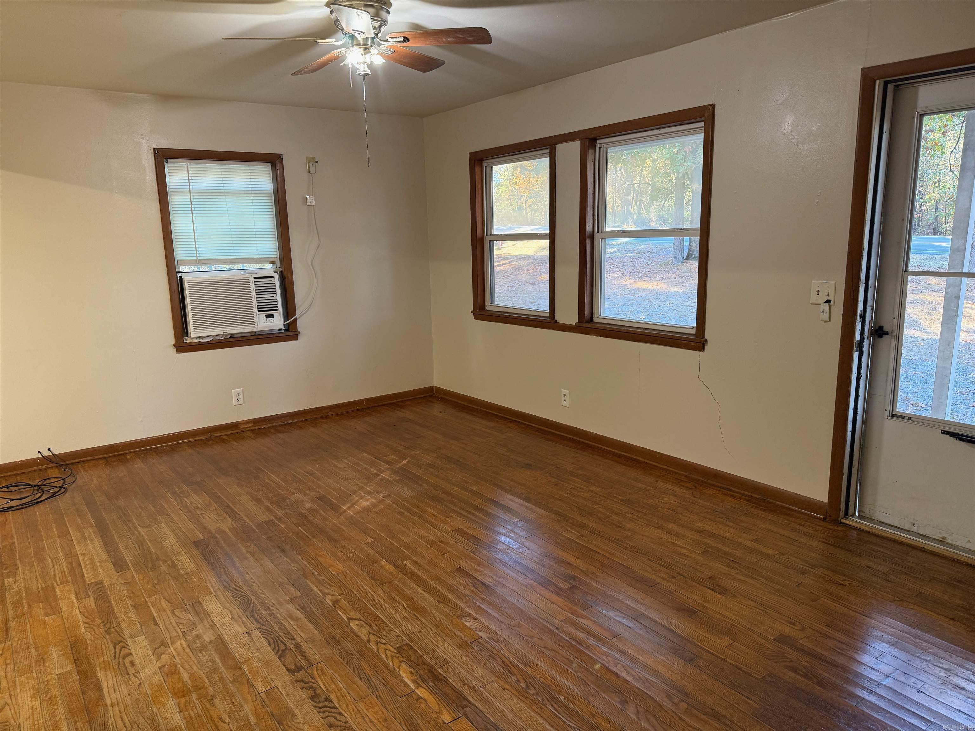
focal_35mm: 24
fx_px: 676
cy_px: 366
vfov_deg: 56.8
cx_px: 488
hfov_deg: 71.6
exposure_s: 1/60
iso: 200
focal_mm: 6.76
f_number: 1.78
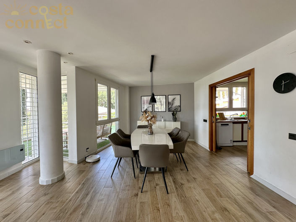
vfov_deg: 85.6
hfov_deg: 102.1
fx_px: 120
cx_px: 148
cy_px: 111
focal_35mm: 14
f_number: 2.2
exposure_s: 1/99
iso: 100
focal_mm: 2.22
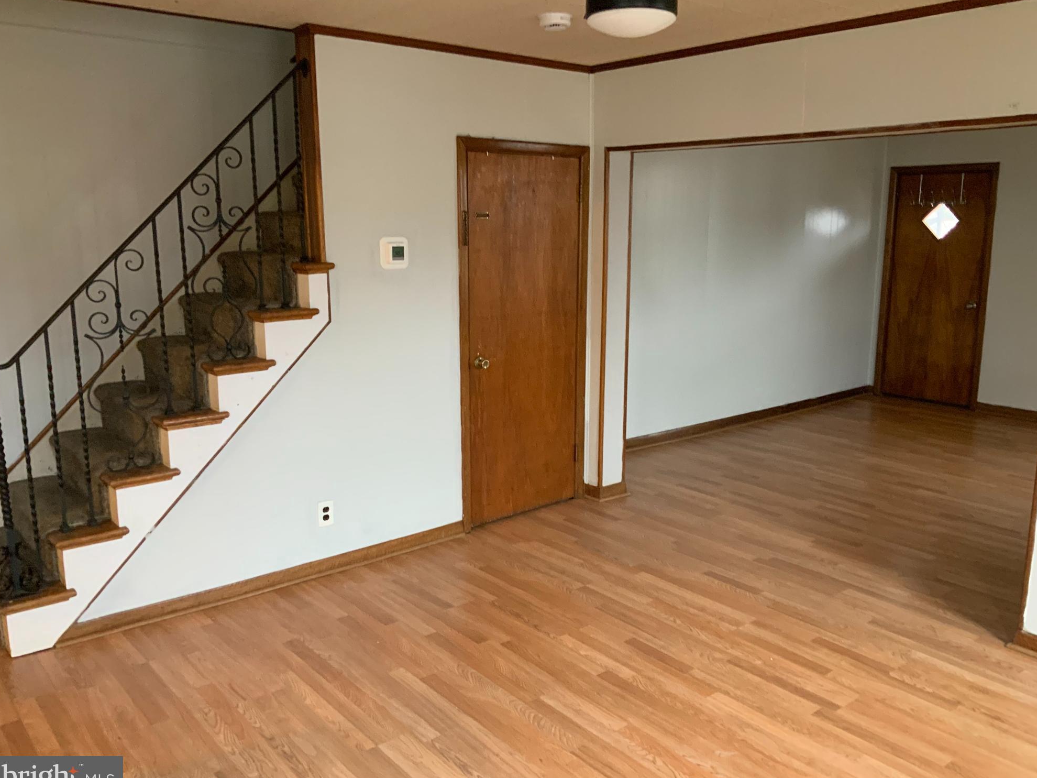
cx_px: 528
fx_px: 899
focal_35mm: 30
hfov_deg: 60.0
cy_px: 397
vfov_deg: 46.8
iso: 250
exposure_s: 1/60
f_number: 1.8
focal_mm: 3
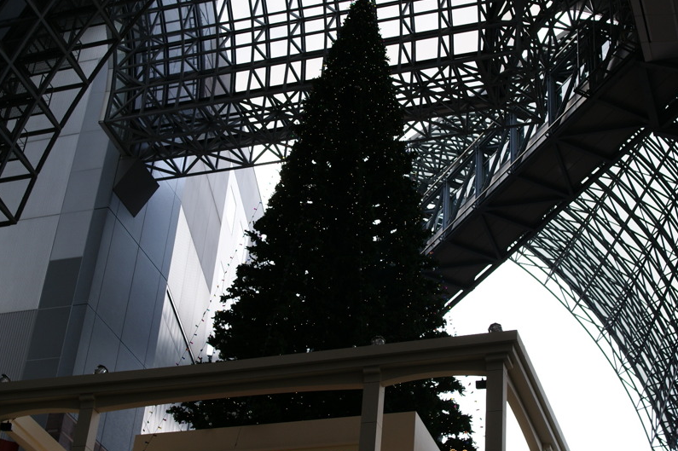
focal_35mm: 68
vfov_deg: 20.1
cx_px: 325
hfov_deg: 29.8
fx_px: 1273
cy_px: 207
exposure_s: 1/125
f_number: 4
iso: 100
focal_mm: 35
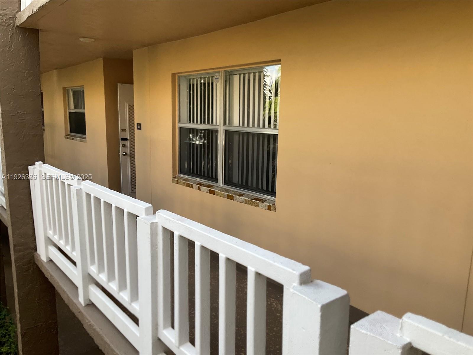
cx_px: 236
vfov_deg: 48.2
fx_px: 396
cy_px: 178
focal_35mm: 29
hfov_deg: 61.7
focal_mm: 3
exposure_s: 1/165
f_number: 1.8
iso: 16
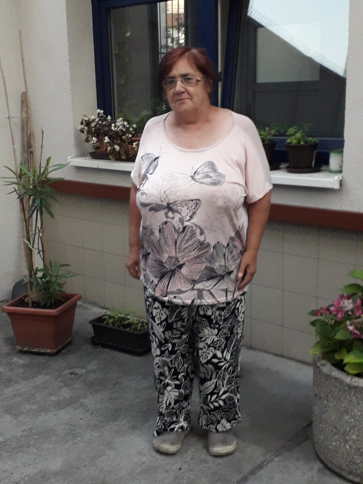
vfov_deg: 65.3
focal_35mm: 27
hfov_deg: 51.4
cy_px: 242
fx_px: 378
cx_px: 182
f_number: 1.9
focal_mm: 3.6
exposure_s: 1/25
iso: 250
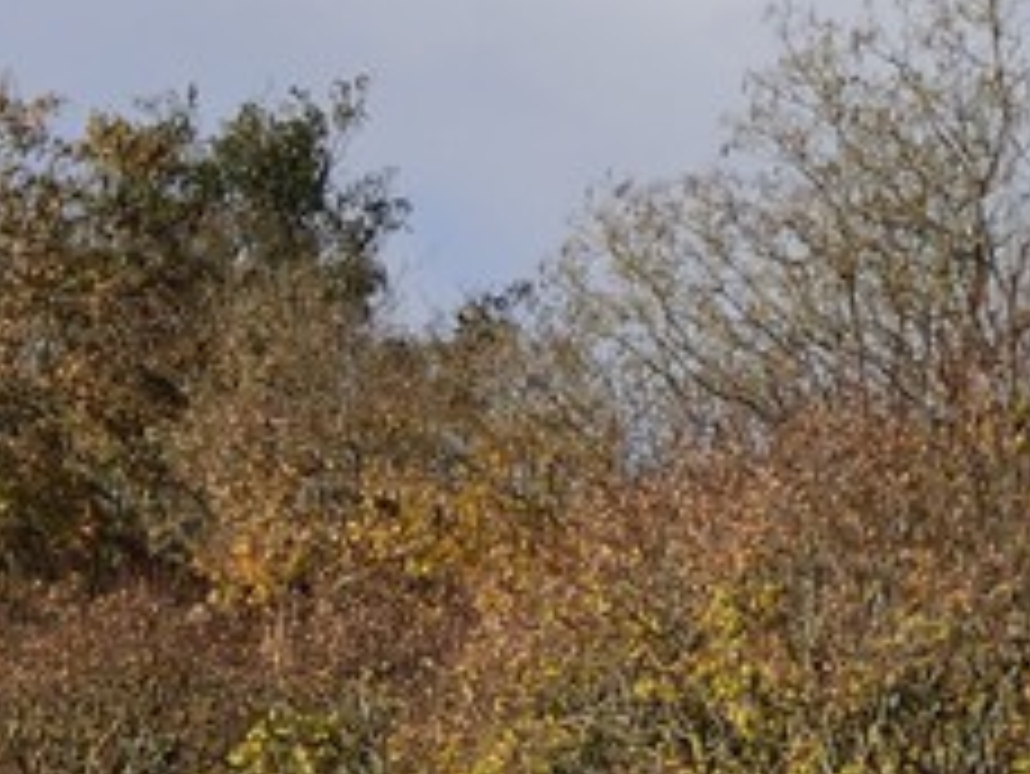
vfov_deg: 1.1
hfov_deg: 1.5
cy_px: 1692
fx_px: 39922
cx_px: -2384
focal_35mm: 1341
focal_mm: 200
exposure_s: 1/250
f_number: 10
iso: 200
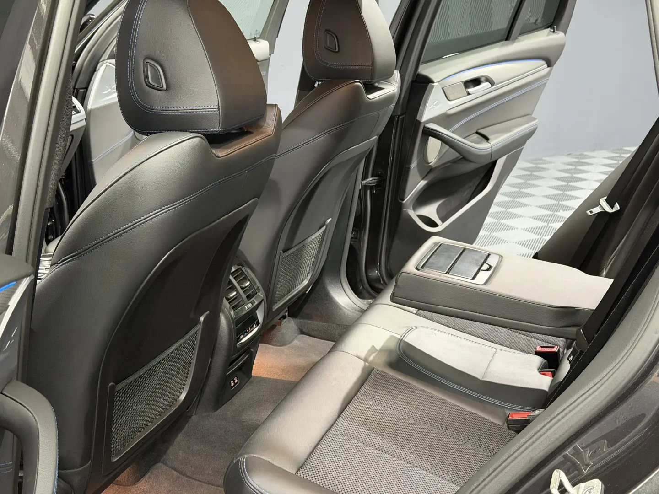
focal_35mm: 48
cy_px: 247
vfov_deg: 30.3
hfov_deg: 39.7
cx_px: 330
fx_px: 914
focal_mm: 6.76
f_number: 1.78
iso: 400
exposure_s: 1/25
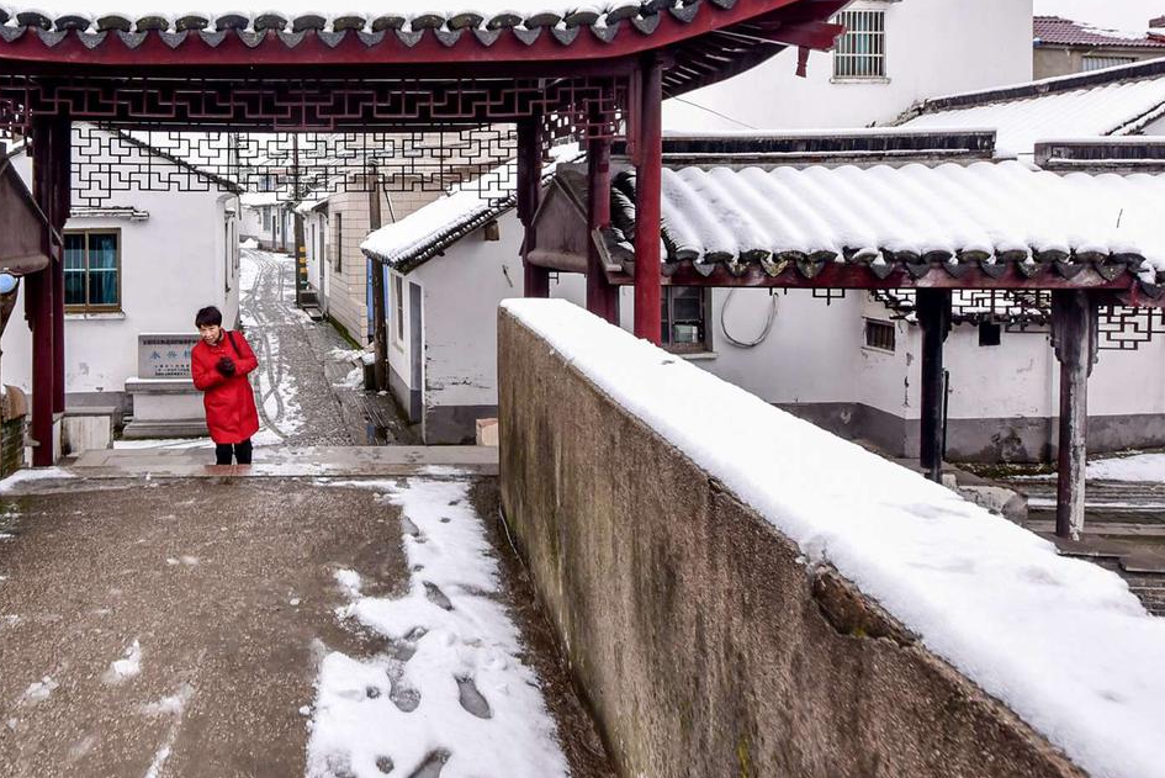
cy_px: 242
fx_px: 842
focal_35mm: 26
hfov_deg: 65.4
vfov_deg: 48.5
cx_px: 298
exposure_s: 1/320
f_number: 7.1
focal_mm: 12
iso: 400
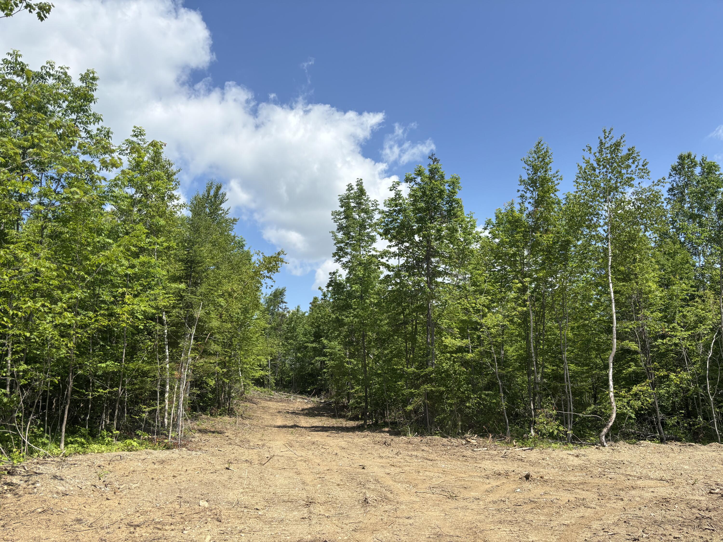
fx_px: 543
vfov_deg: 53.1
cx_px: 362
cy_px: 271
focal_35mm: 26
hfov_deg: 67.3
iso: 50
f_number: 1.6
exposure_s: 1/3413
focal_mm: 5.96
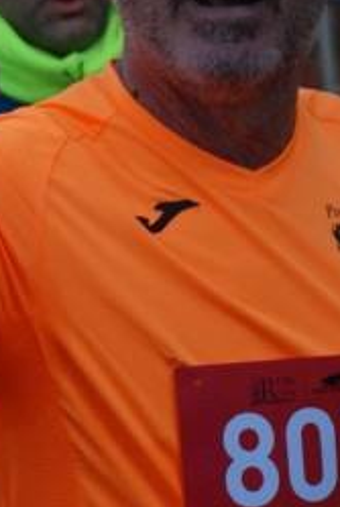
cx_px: 119
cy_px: 206
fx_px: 4585
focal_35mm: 325
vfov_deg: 6.3
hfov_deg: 4.2
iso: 1000
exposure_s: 1/500
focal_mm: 90
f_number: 5.6
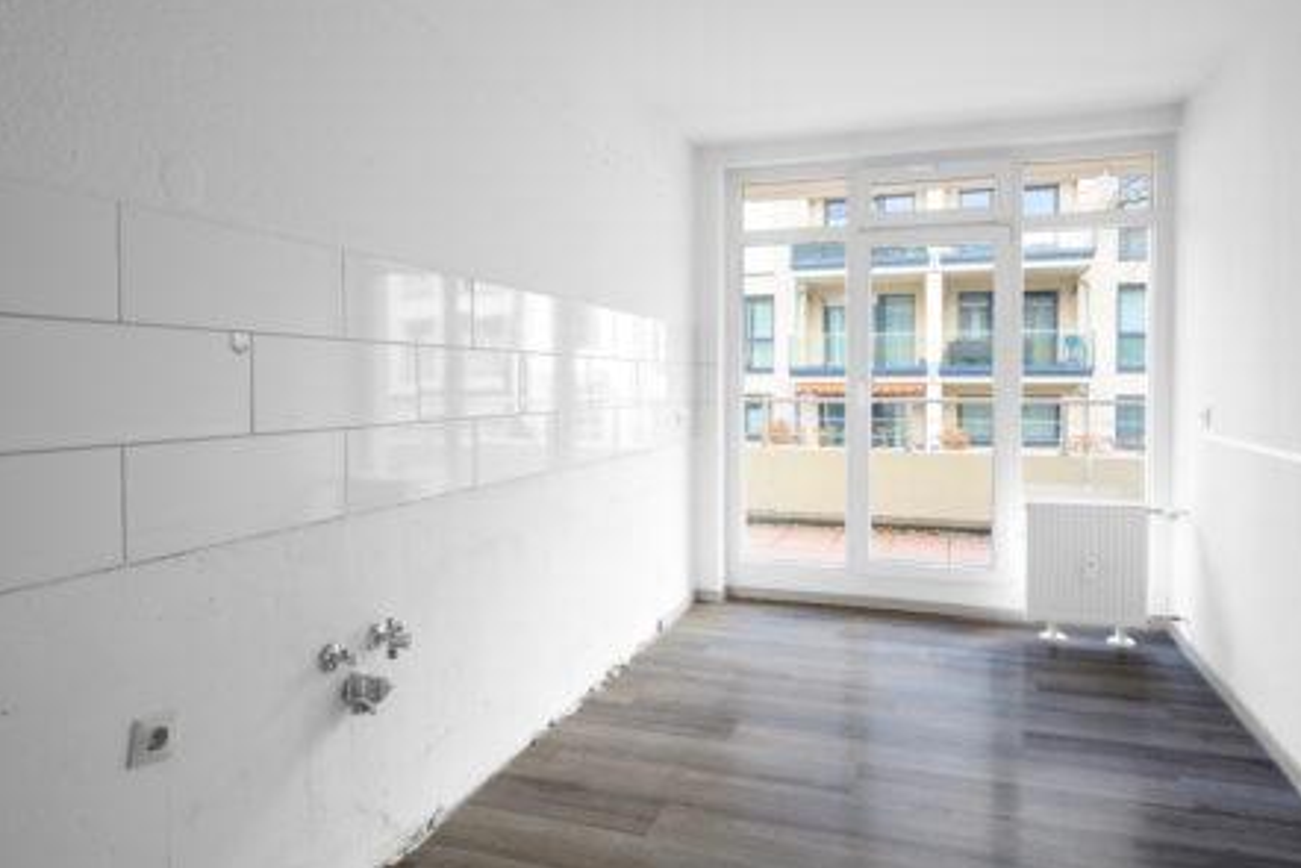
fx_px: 779
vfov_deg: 58.2
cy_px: 394
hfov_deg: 79.5
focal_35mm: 22
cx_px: 715
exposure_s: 1/30
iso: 250
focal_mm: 19.5
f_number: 9
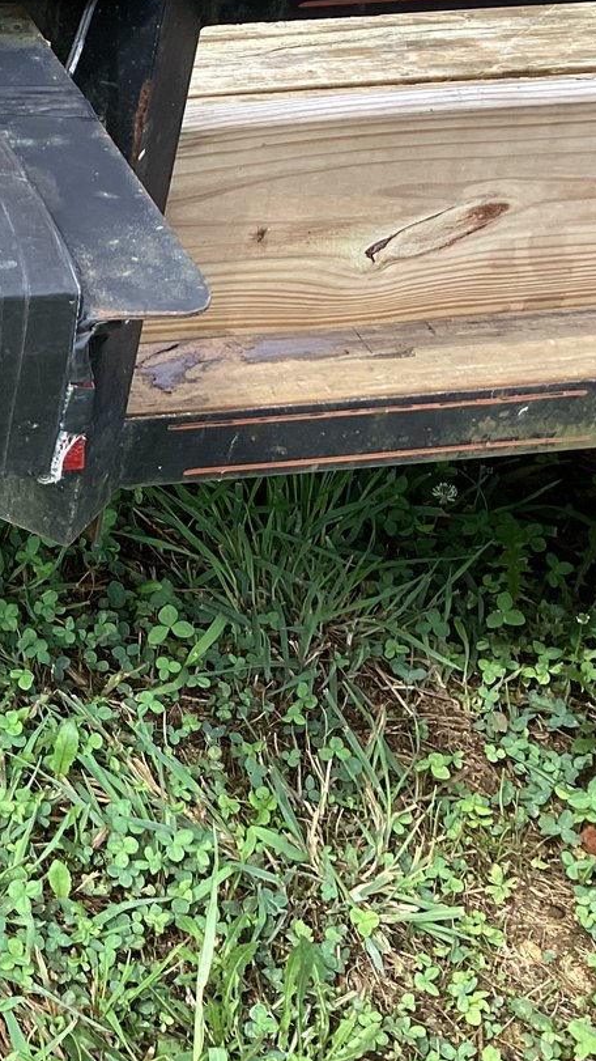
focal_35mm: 63
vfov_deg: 33.0
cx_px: -376
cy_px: 351
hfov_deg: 16.8
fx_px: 1771
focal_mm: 3.3
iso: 25
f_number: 2.4
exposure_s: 1/332
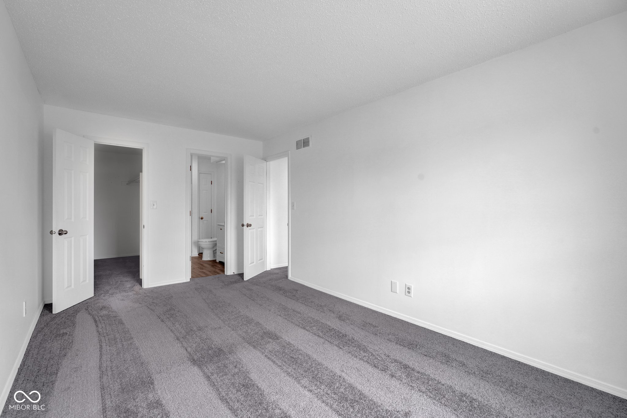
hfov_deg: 96.7
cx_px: 314
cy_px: 209
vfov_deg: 73.8
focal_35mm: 16
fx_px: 279
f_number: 8
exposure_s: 1/3.33
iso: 100
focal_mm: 16
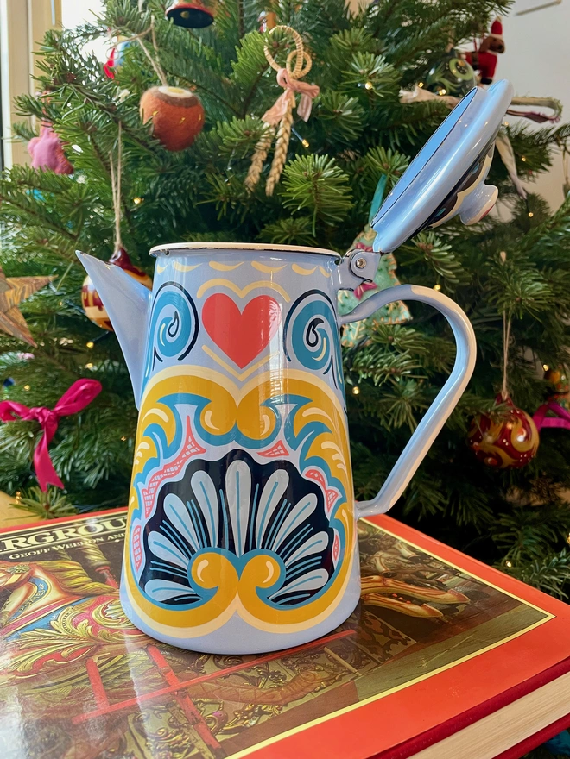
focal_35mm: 26
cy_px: 380
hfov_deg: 53.1
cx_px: 285
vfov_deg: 67.3
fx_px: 571
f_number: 1.6
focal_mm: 4.2
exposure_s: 1/62
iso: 125
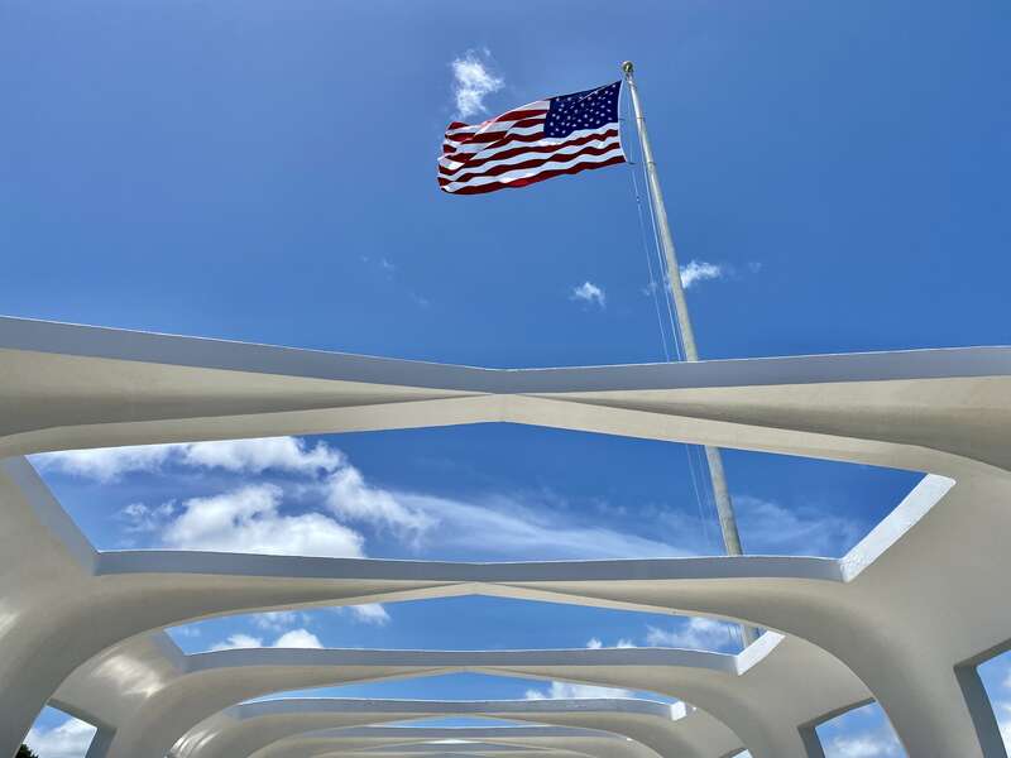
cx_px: 506
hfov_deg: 67.3
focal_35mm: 26
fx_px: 759
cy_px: 379
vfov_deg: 53.1
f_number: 1.8
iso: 32
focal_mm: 4.25
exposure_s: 1/4274
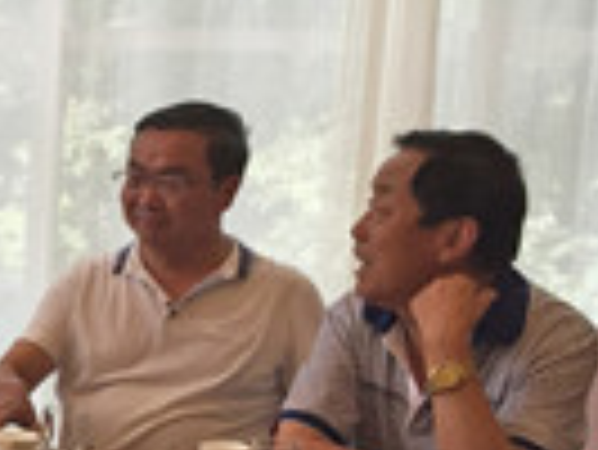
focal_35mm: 109
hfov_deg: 15.9
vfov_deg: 13.5
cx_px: -400
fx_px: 1885
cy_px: 407
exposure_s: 1/100
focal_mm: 4.15
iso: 40
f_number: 2.2
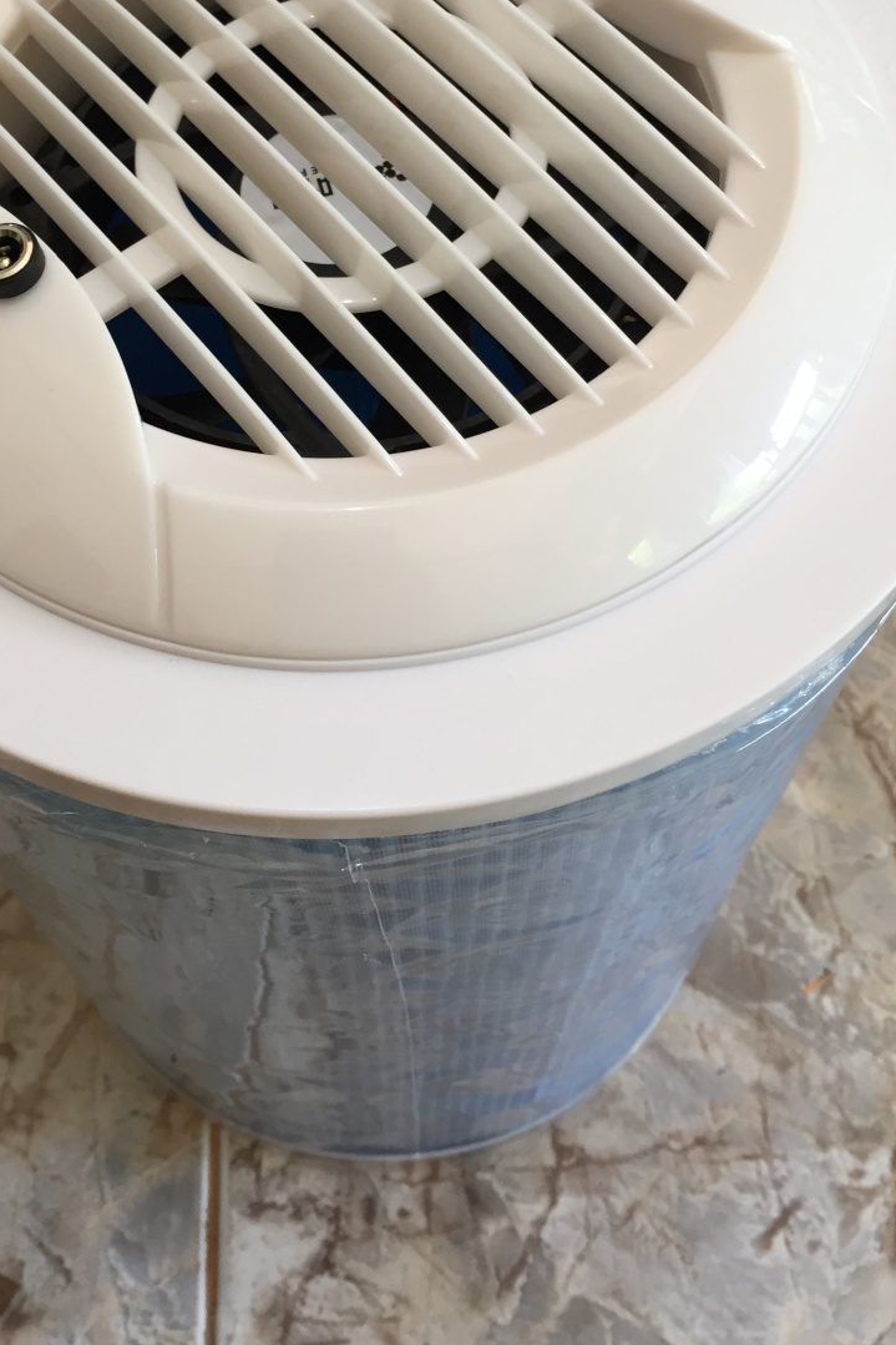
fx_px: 1531
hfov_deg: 32.5
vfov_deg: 46.8
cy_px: 466
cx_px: 355
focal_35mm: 41
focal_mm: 4.15
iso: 40
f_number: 2.2
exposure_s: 1/33
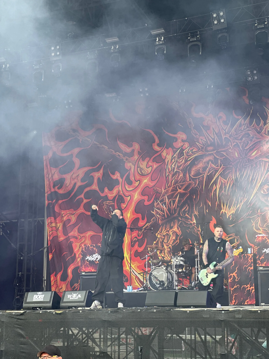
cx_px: 134
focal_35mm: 77
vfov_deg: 25.3
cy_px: 180
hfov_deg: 19.1
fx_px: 798
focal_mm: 9
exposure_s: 1/121
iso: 40
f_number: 2.8
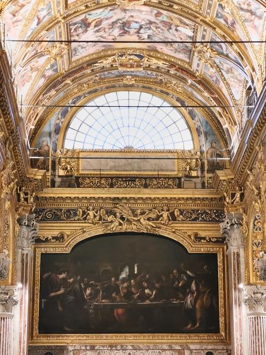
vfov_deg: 21.3
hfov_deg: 16.1
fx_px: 943
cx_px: 133
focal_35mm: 92
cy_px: 178
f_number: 1.65
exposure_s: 1/25
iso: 1600
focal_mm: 6.14
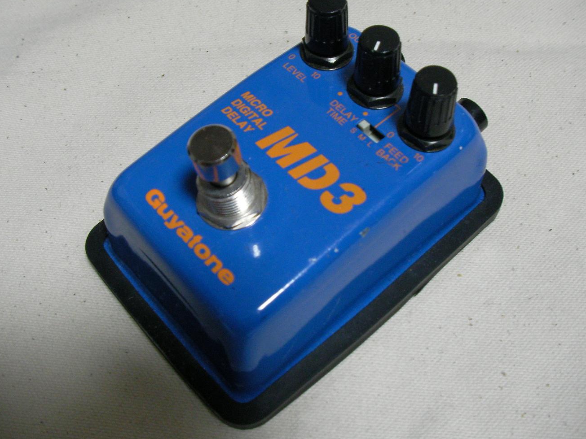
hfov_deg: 45.8
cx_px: 291
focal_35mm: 41
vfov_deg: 35.1
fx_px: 694
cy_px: 203
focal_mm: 6.3
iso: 200
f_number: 3.5
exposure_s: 1/7.7
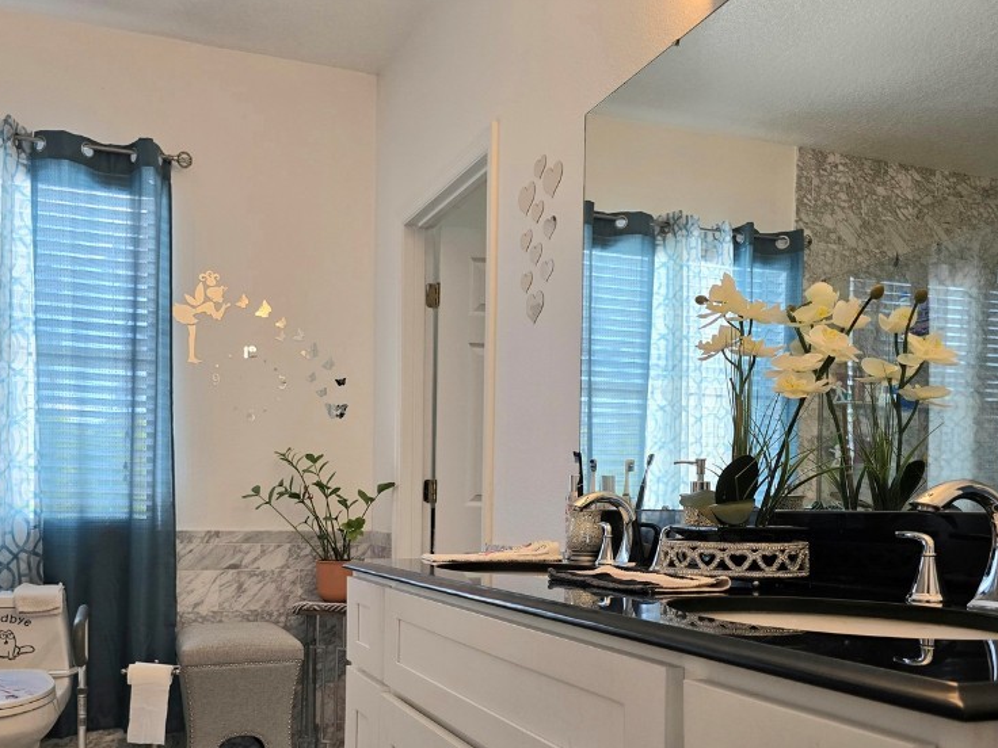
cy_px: 512
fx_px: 923
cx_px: 424
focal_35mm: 32
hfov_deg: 56.6
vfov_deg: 43.4
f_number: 1.7
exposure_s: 1/120
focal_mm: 6.3
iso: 125
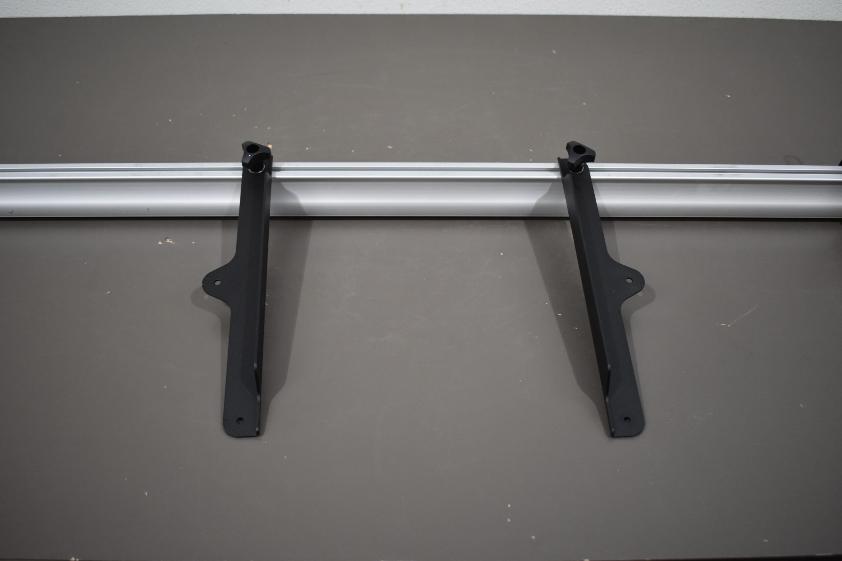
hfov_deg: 55.1
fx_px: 807
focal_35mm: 34
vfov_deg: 38.4
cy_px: 280
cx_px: 421
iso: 800
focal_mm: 23
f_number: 3.8
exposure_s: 1/250
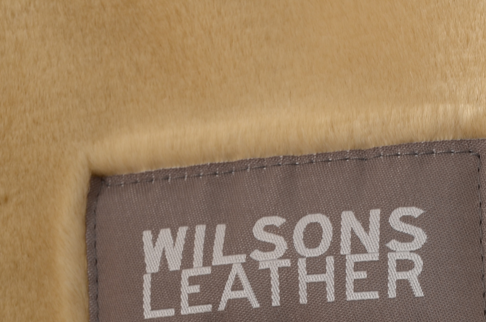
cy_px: 258
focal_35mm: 272
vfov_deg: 5.0
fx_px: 3662
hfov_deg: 7.6
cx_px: 258
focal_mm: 105
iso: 200
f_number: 11
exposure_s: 1/125
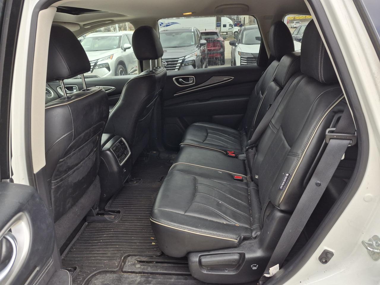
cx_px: 190
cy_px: 142
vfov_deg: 58.9
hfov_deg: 73.9
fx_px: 252
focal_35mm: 23
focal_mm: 5.4
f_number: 1.8
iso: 25
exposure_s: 1/246
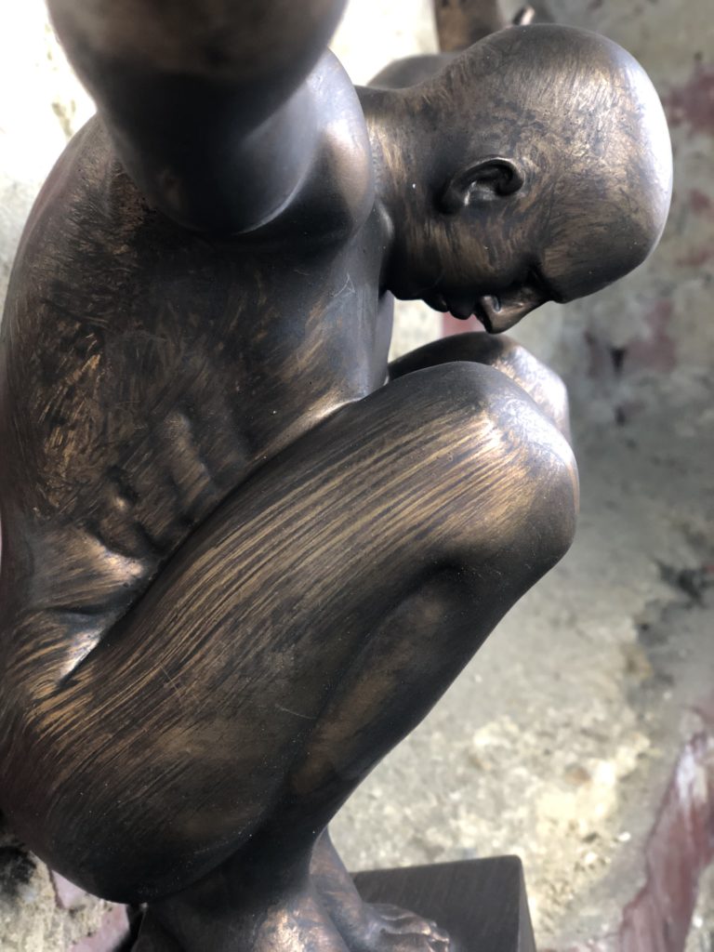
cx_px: 357
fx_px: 1430
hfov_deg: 28.0
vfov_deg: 36.8
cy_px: 476
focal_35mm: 52
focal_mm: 6
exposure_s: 1/50
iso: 80
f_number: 2.4
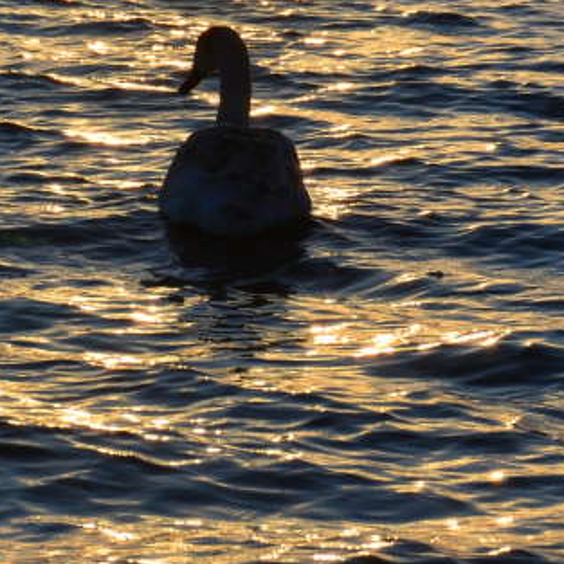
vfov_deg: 5.4
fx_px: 5936
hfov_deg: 5.4
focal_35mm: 322
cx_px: 40
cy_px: 136
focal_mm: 66
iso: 100
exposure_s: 1/1000
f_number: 7.1
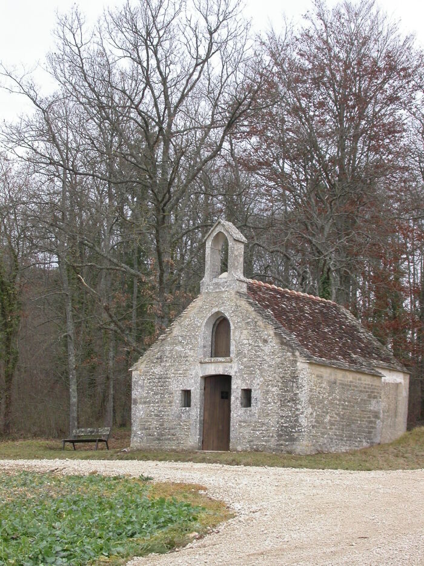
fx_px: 1094
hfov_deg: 21.9
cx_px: 212
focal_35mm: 67
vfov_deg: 29.0
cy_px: 283
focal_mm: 14
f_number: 3.7
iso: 100
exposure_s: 1/97
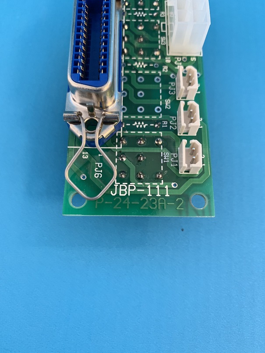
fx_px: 265
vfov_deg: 67.3
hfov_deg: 53.1
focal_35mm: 26
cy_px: 176
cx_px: 132
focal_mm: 4.25
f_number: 1.8
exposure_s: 1/50
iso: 250
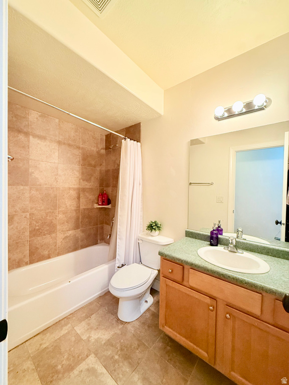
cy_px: 192
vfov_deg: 102.1
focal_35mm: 14
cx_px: 144
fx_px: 156
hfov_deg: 85.7
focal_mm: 2.22
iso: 400
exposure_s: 1/60
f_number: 2.2
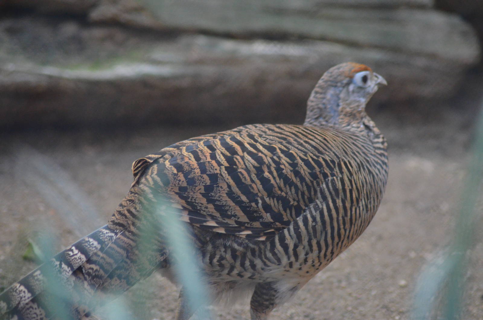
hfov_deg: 7.4
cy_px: 160
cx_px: 242
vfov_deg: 4.9
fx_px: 3716
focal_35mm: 278
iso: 3200
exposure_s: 1/160
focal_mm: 185
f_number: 4.5
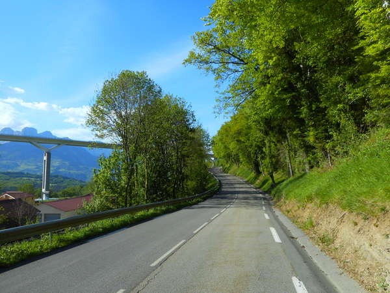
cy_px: 146
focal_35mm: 25
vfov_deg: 54.9
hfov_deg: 69.4
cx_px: 195
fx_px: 282
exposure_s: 1/640
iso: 80
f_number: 3.7
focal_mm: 4.5
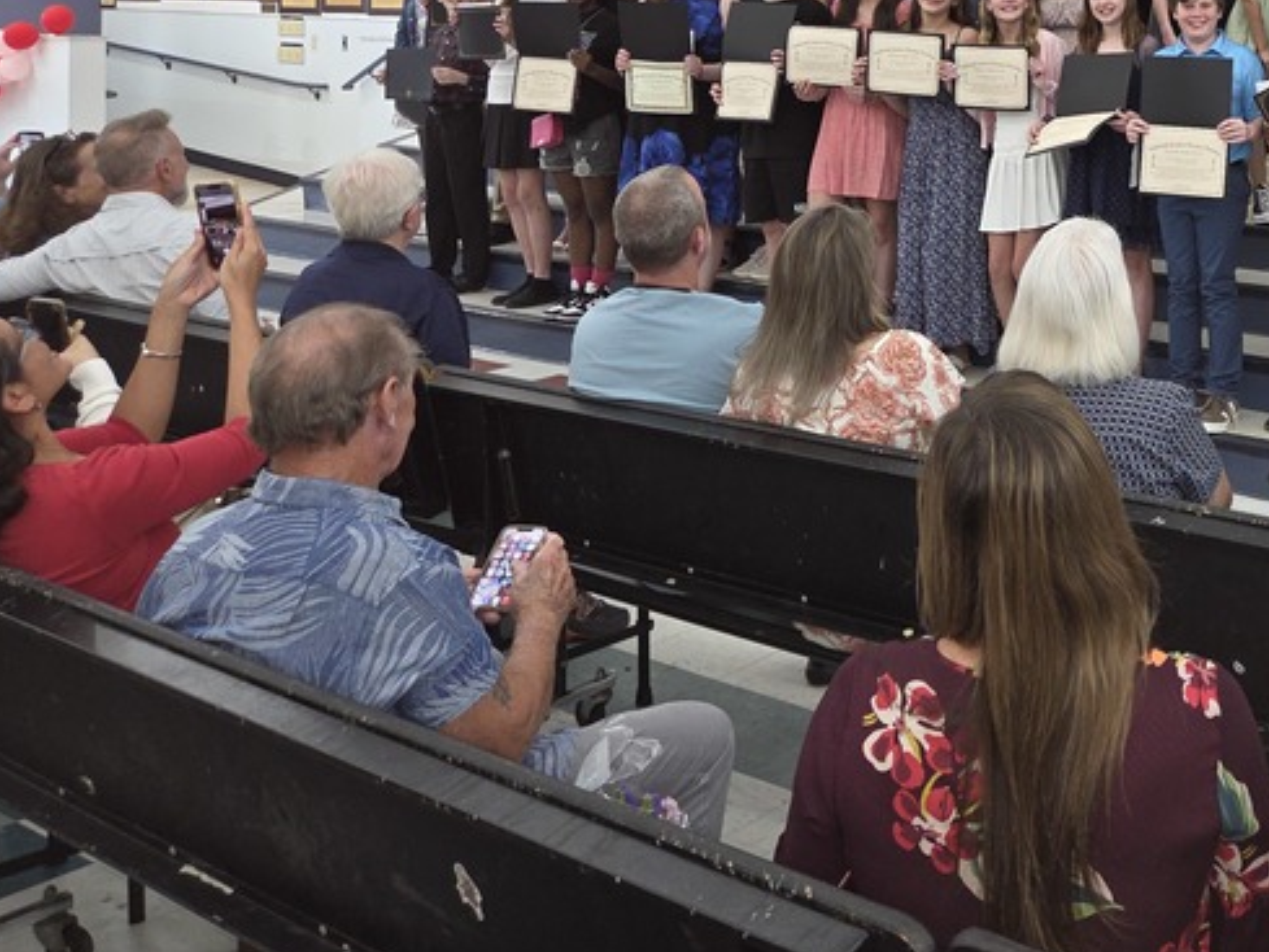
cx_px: 1238
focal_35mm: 47
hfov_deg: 36.7
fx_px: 1723
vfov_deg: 29.0
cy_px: 5
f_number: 1.8
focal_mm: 5.4
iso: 125
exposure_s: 1/24
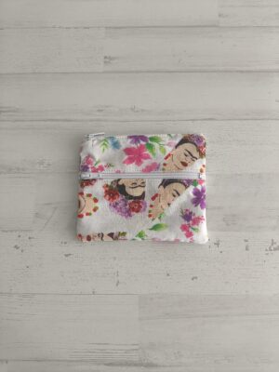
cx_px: 140
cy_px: 186
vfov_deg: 69.4
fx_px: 269
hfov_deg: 54.9
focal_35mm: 25
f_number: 1.7
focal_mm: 4.71
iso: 160
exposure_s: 1/50
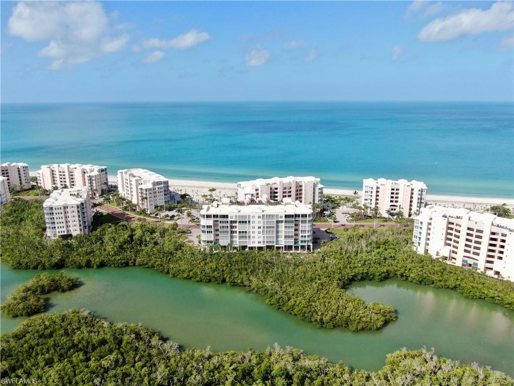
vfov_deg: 56.8
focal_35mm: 24
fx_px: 356
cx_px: 257
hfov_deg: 71.6
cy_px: 193
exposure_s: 1/1250
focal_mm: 4.39
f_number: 2.8
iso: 100
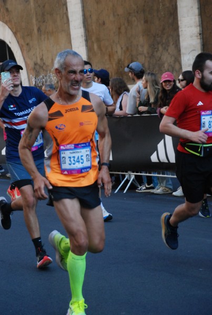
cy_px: 158
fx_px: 1054
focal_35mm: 120
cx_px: 106
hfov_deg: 11.5
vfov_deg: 17.0
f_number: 5.6
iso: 1000
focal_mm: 80
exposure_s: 1/500
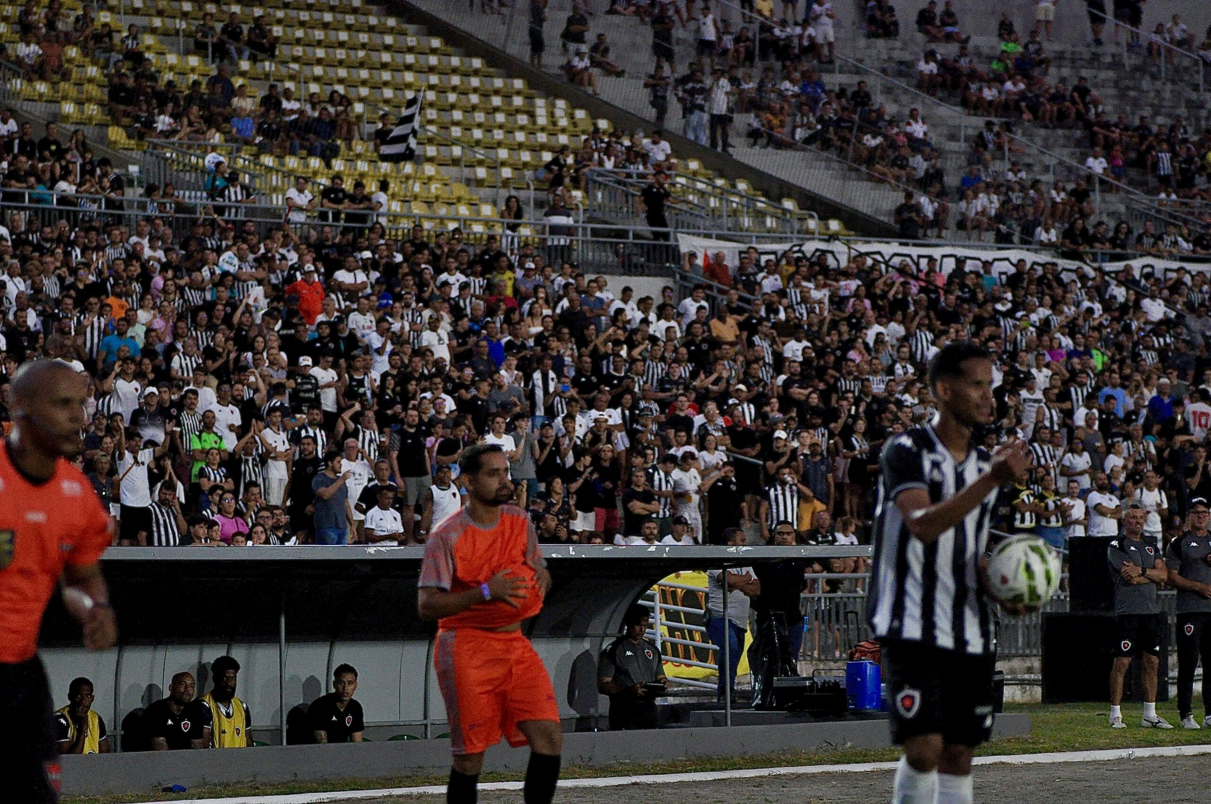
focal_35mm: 158
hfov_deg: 13.1
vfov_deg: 8.7
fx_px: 5291
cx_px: 606
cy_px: 402
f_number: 2.8
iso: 2000
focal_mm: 105
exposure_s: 1/1250
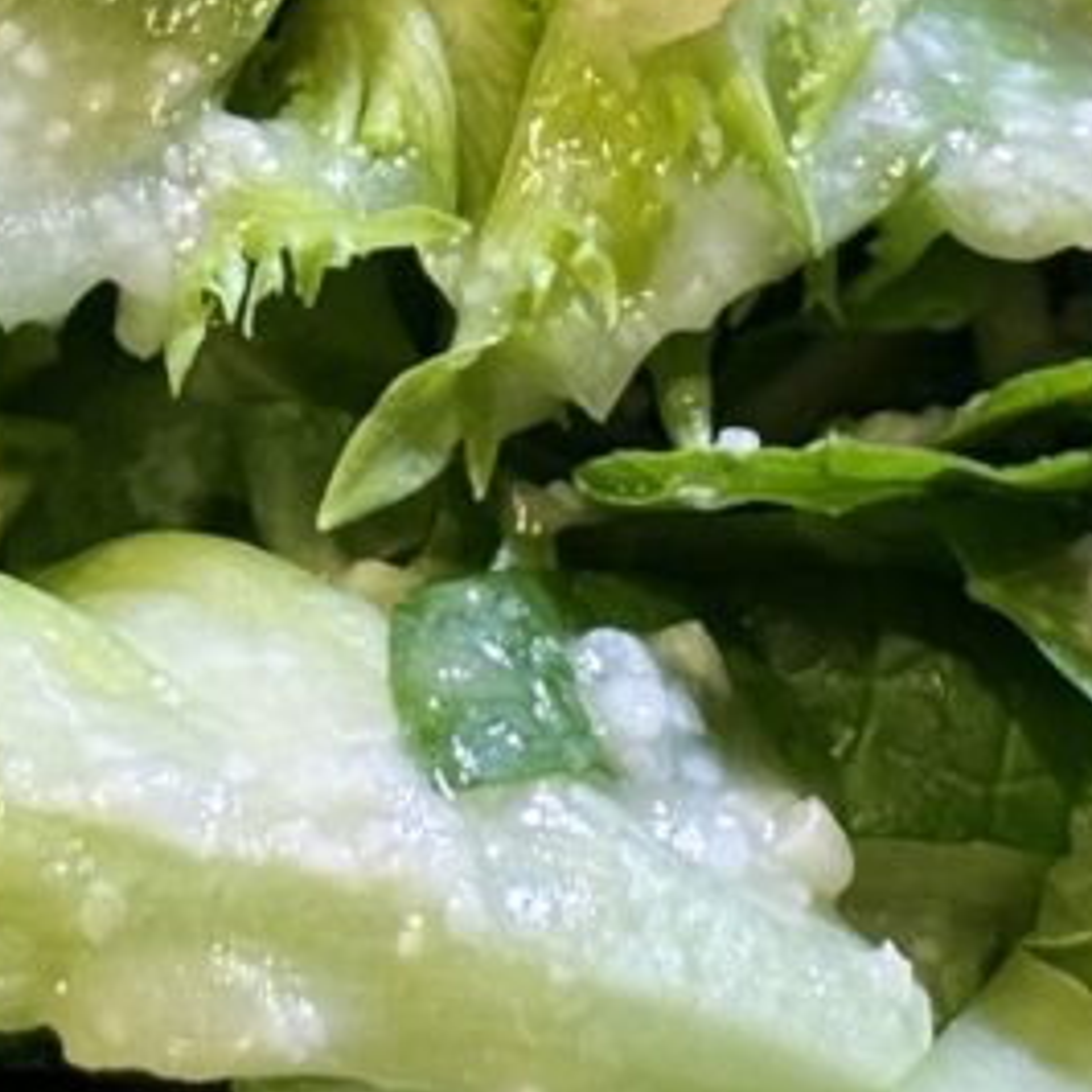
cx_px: 464
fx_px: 6317
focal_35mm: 177
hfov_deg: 9.9
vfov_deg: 9.7
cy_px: -250
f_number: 1.6
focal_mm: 5.96
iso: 64
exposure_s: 1/59
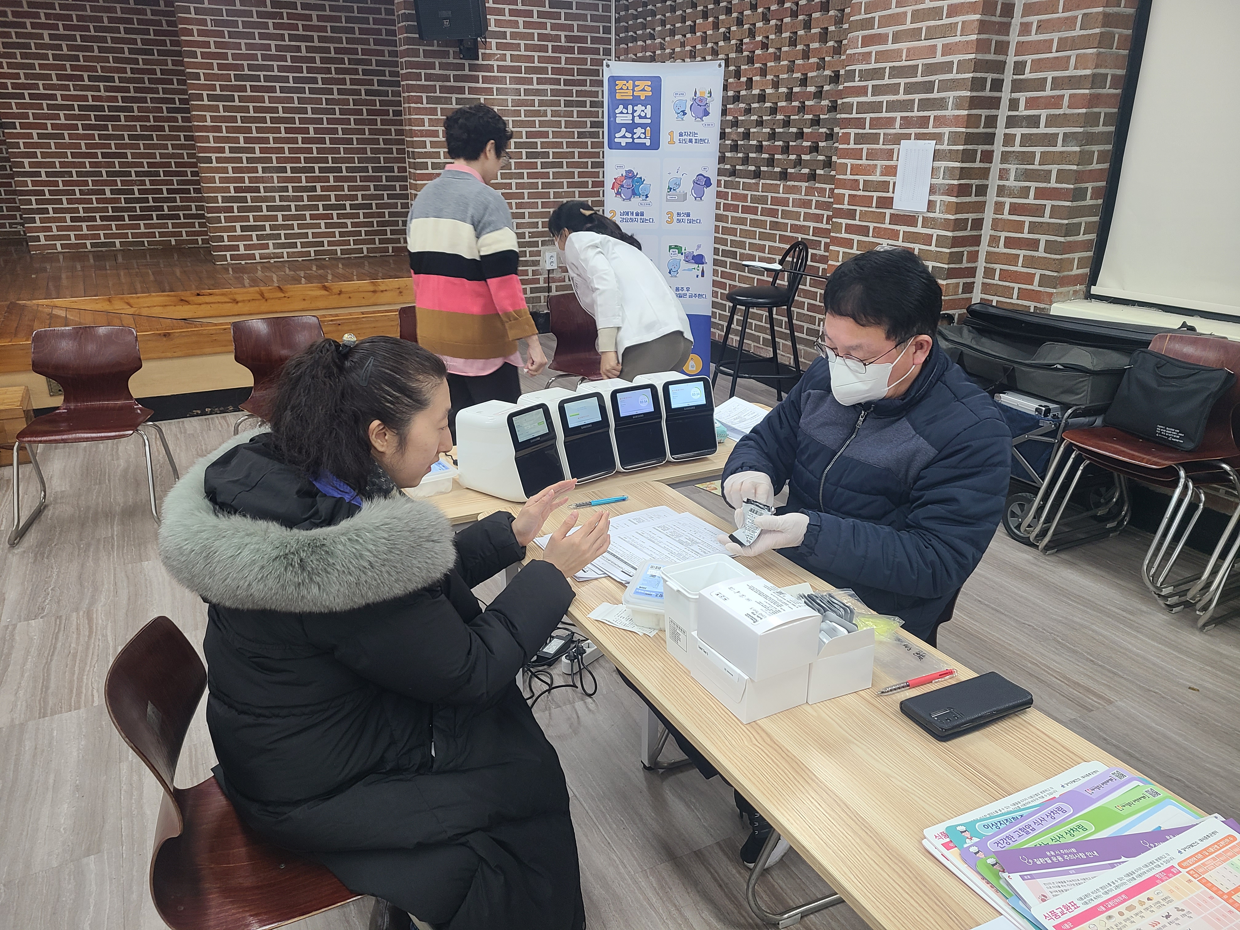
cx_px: 620
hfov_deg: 67.3
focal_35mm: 26
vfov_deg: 53.1
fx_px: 931
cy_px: 465
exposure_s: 1/60
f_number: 1.8
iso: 80
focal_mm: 5.4
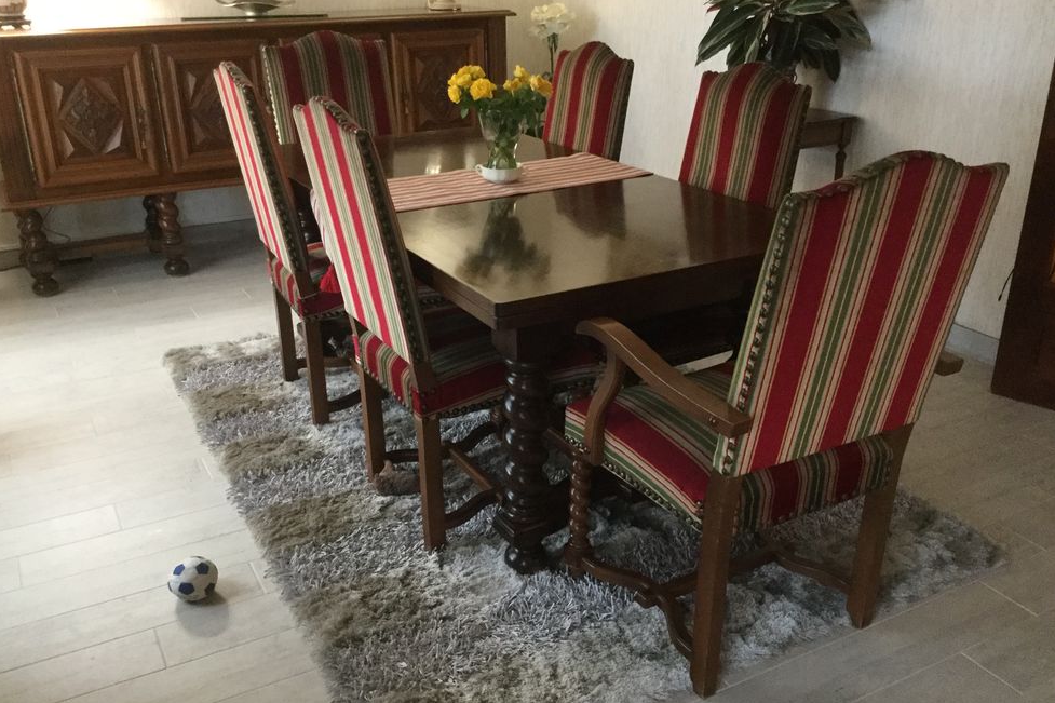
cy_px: 368
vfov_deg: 39.9
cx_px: 517
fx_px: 967
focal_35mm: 33
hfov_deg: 57.2
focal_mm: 3.3
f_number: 2.4
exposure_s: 1/25
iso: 200
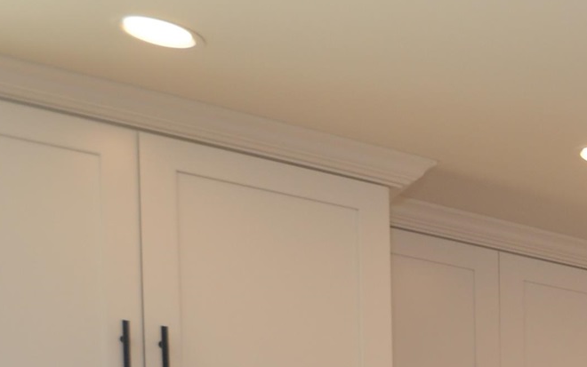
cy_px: 682
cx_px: 1013
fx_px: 1136
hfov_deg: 21.2
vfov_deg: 15.5
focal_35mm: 71
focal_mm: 10
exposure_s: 1/125
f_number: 5.6
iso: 200
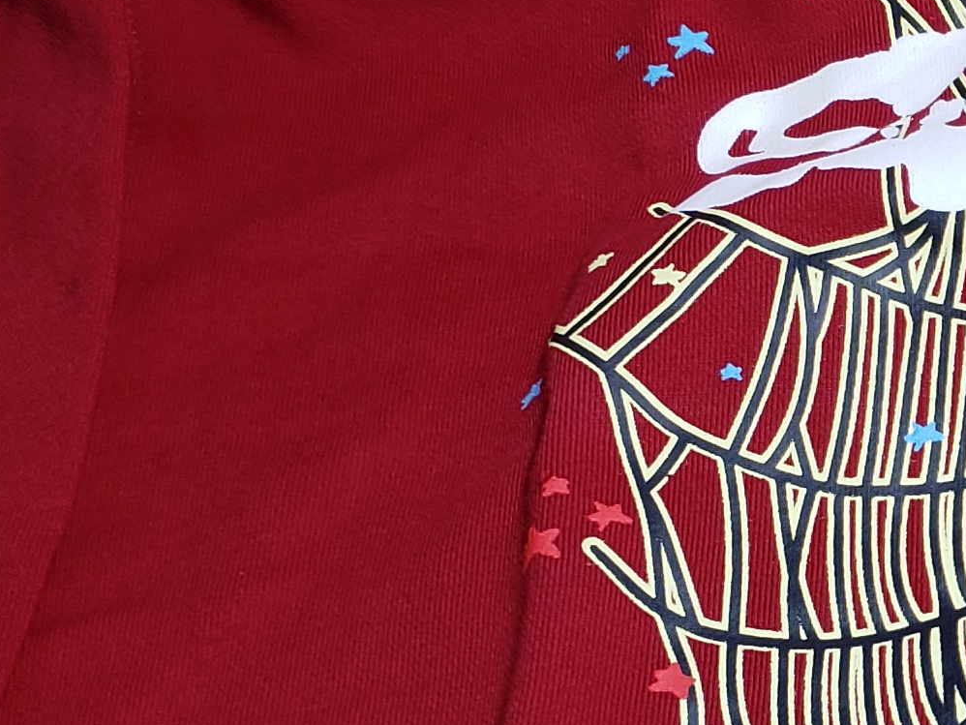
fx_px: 2931
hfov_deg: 17.3
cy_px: 419
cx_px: 1341
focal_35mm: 105
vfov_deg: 14.1
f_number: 1.5
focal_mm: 4.3
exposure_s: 1/312
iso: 50
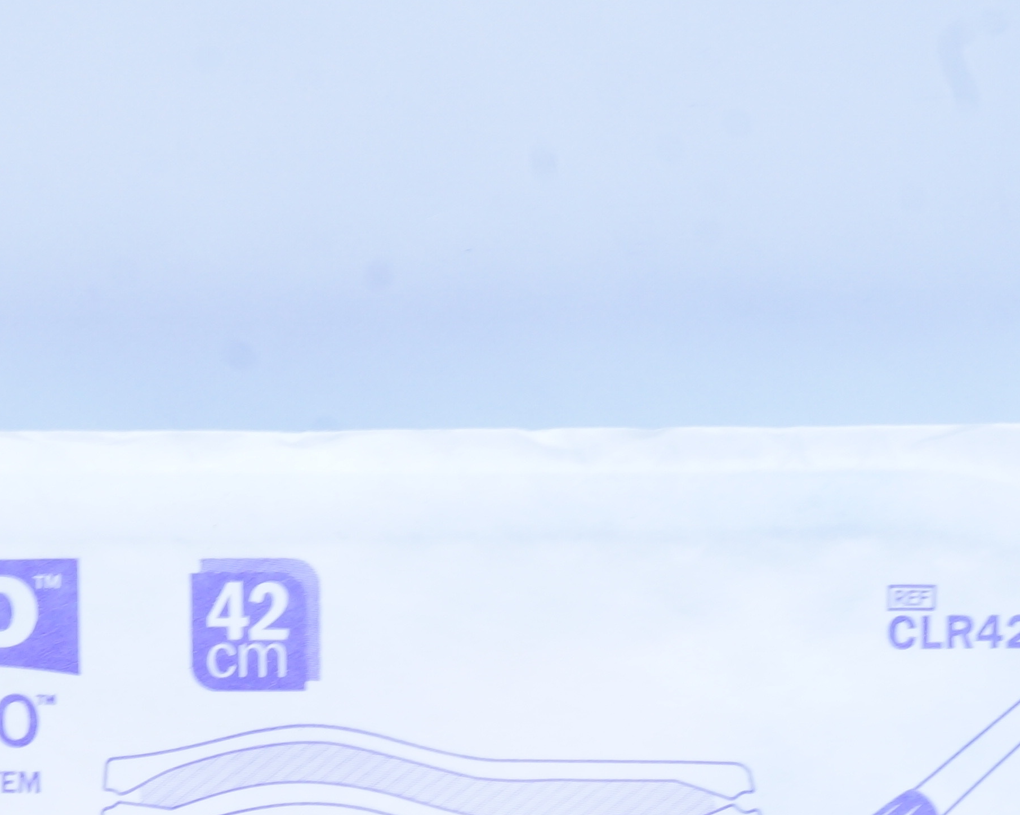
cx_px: 295
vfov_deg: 12.8
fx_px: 3570
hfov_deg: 16.2
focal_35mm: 118
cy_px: 902
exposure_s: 1/10
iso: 400
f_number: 16
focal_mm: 31
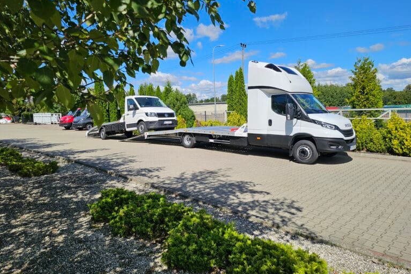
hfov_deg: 73.7
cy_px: 124
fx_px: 274
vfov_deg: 53.0
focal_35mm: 24
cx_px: 206
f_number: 1.7
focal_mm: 6.3
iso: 10
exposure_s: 1/1117
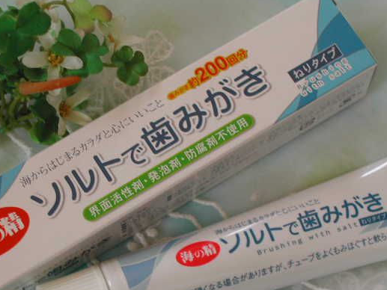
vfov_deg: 10.5
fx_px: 1577
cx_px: 186
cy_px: 177
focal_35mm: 141
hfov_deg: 14.0
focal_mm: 24
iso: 100
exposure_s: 1/11.6
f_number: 4.9
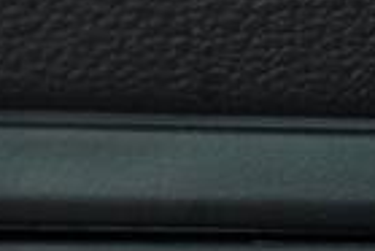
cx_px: 154
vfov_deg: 5.1
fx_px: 2763
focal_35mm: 265
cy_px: 474
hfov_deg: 7.8
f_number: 2.8
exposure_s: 1/40
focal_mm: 24
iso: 1000
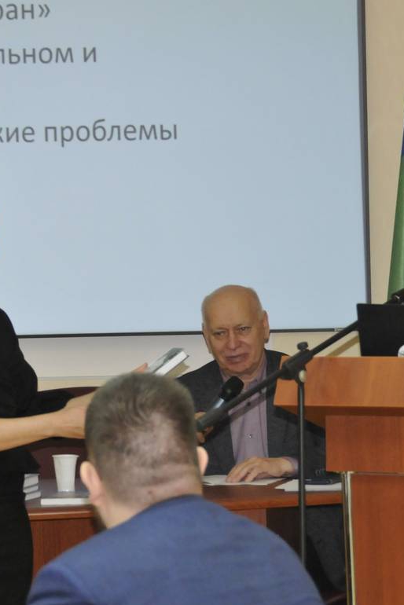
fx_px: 2943
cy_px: 365
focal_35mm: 175
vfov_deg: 11.7
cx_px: 293
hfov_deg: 7.8
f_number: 4.8
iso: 1250
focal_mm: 60
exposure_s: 1/80
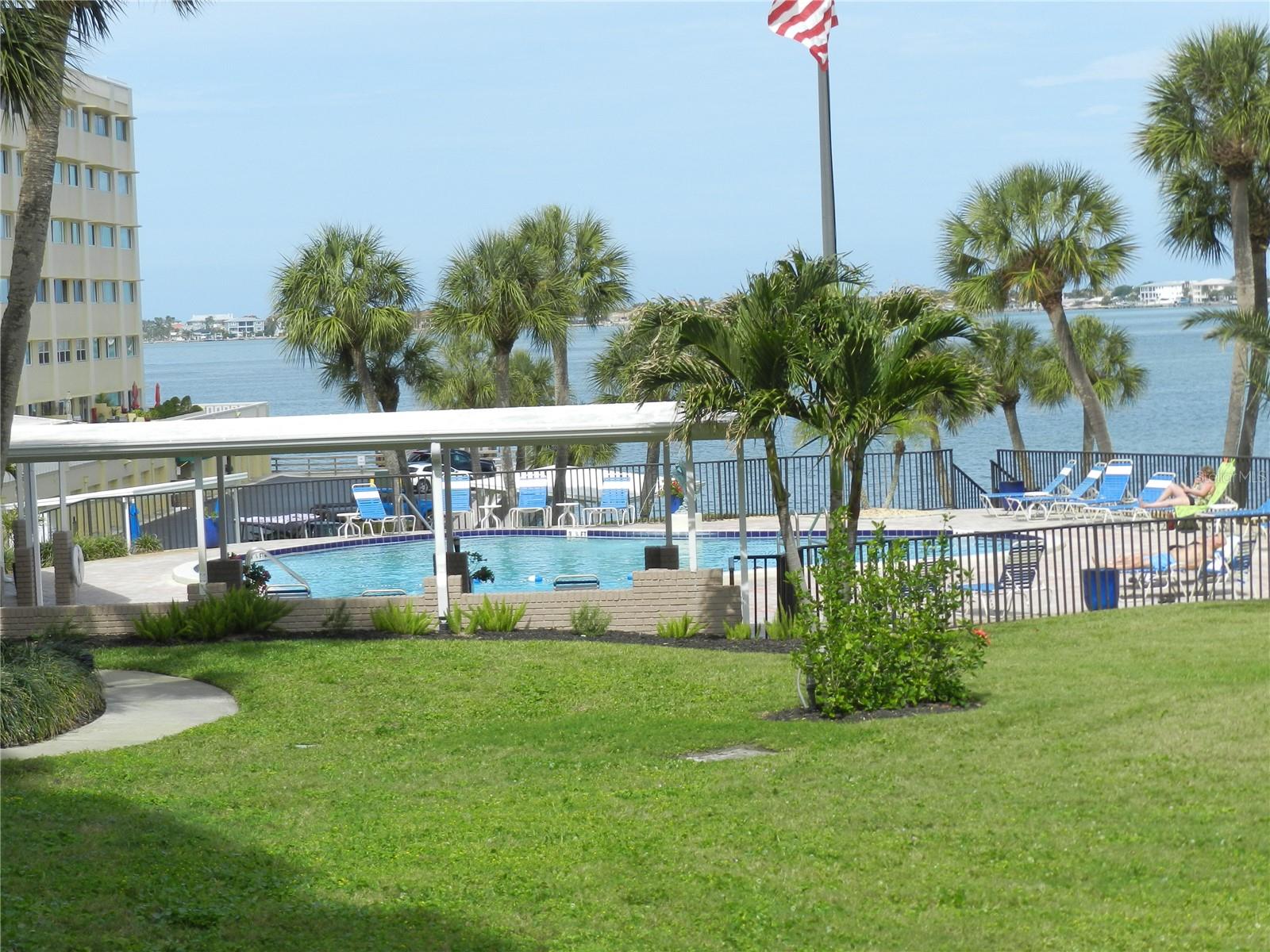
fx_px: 3082
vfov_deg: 17.6
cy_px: 476
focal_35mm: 84
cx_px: 635
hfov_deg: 23.3
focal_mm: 14.9
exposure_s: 1/1000
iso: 160
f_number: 4.4
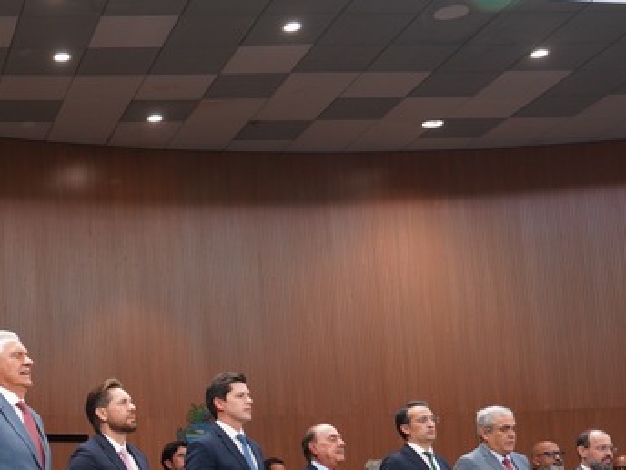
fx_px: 1374
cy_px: 413
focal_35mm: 76
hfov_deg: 24.0
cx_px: -60
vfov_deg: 19.1
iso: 1250
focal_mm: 34
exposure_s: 1/160
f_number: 4.5
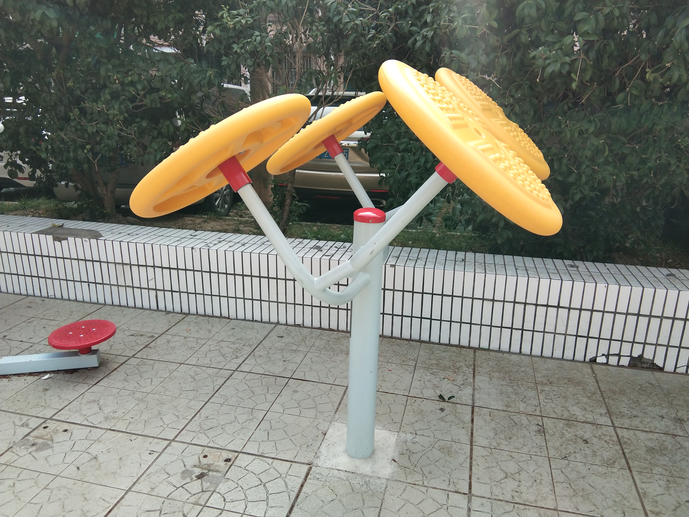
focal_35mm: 31
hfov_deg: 58.4
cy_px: 258
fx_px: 617
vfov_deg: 45.4
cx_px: 344
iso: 50
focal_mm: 3.69
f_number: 2.2
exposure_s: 1/289
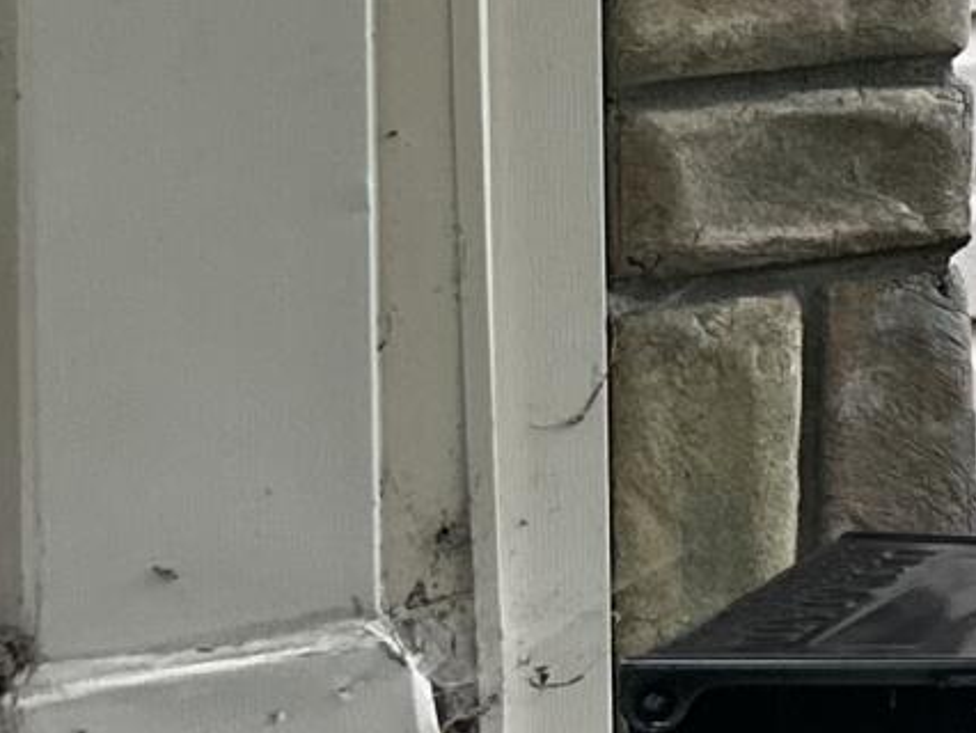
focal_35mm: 169
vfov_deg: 8.4
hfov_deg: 8.8
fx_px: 4768
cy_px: -630
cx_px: 3214
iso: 80
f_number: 1.78
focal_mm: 6.86
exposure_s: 1/365
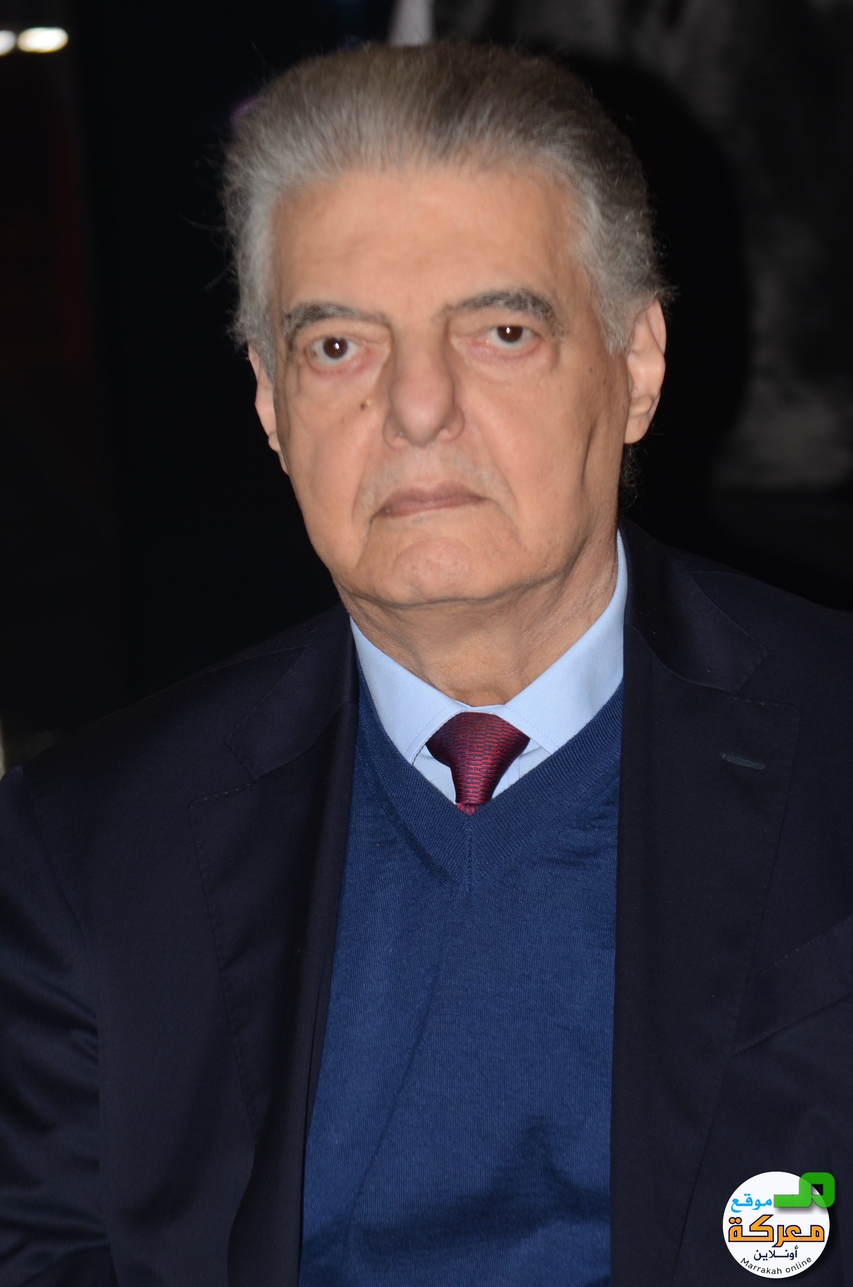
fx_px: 5998
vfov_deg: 12.3
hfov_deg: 8.1
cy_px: 644
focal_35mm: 168
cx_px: 426
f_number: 4.5
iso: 250
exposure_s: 1/250
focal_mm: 112
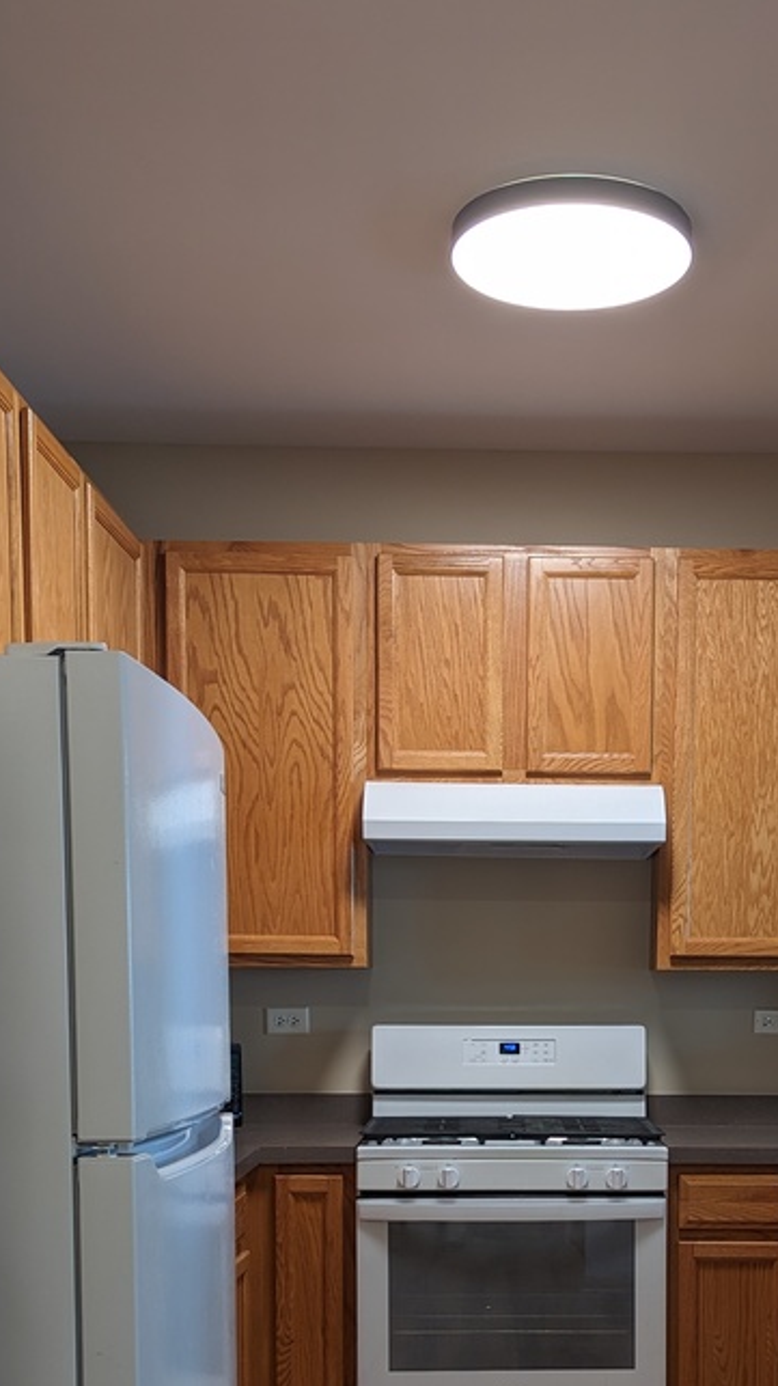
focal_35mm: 44
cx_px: 542
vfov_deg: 44.0
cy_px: 1127
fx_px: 1616
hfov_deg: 26.8
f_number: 1.85
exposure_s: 1/24
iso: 62
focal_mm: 6.81
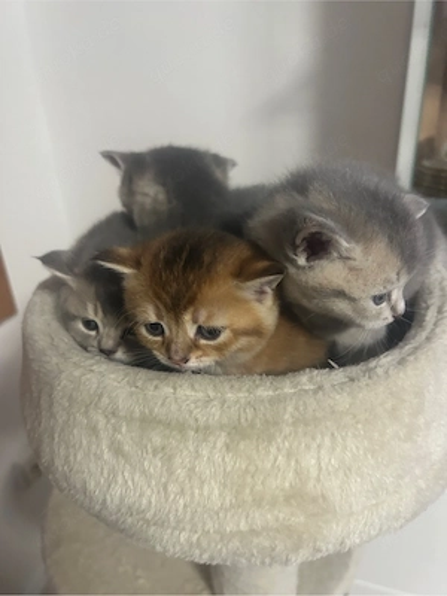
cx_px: 224
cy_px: 298
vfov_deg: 67.3
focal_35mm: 26
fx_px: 448
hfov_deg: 53.1
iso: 400
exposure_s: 1/60
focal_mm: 5.7
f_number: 1.5
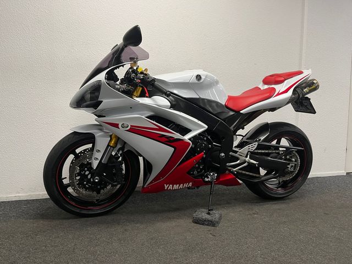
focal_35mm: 26
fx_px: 264
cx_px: 176
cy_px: 132
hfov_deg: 67.3
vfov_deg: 53.1
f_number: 1.6
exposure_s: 1/50
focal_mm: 5.1
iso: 80
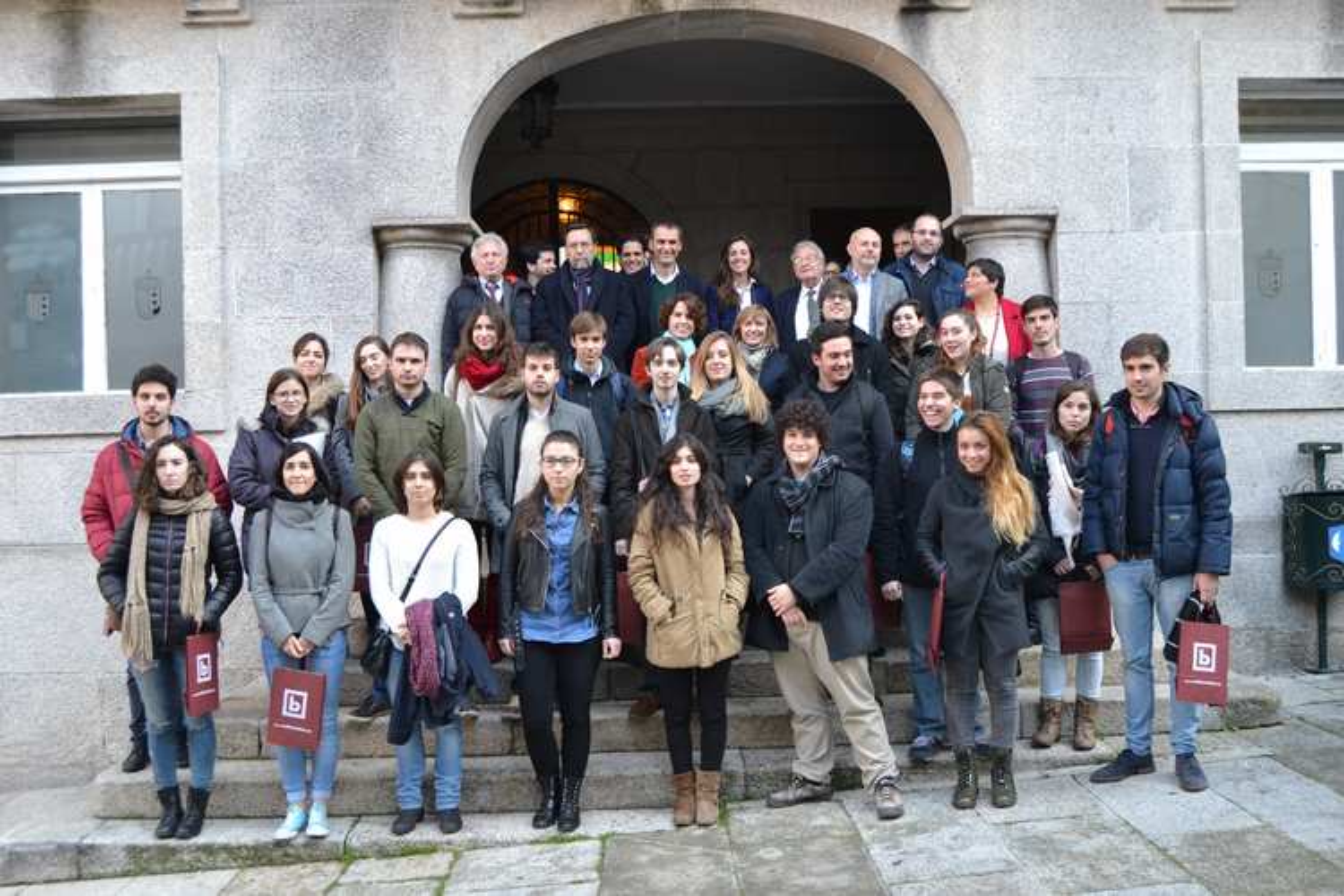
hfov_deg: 57.2
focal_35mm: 33
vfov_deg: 40.0
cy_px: 448
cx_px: 672
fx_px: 1232
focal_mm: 22
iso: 400
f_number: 4.5
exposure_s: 1/80
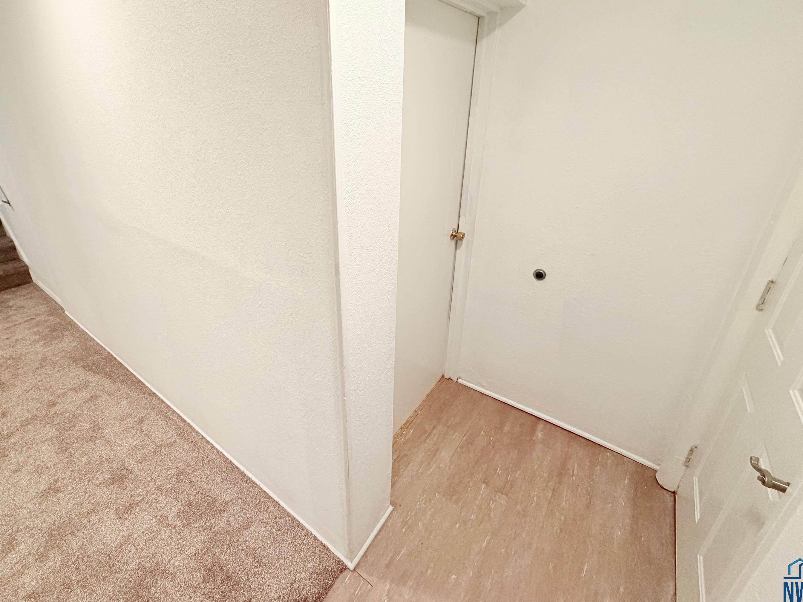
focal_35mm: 16
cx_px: 372
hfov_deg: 94.3
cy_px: 259
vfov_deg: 77.7
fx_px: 371
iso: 500
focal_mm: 2.22
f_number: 2.2
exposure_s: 1/60
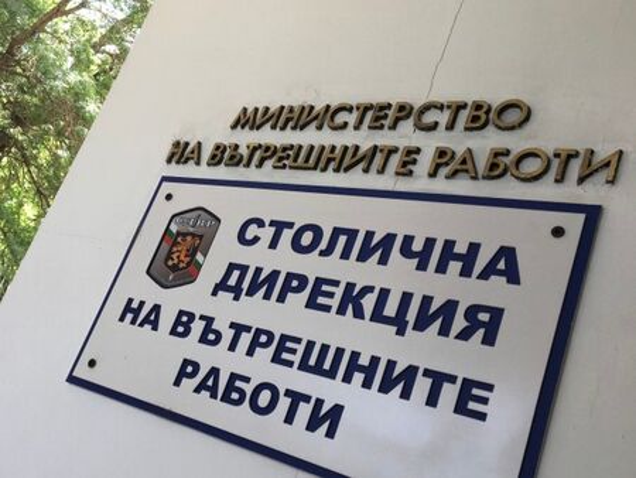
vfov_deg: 48.3
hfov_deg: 61.6
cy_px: 239
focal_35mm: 29
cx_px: 318
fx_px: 533
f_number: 2.2
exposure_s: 1/100
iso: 25
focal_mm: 4.15
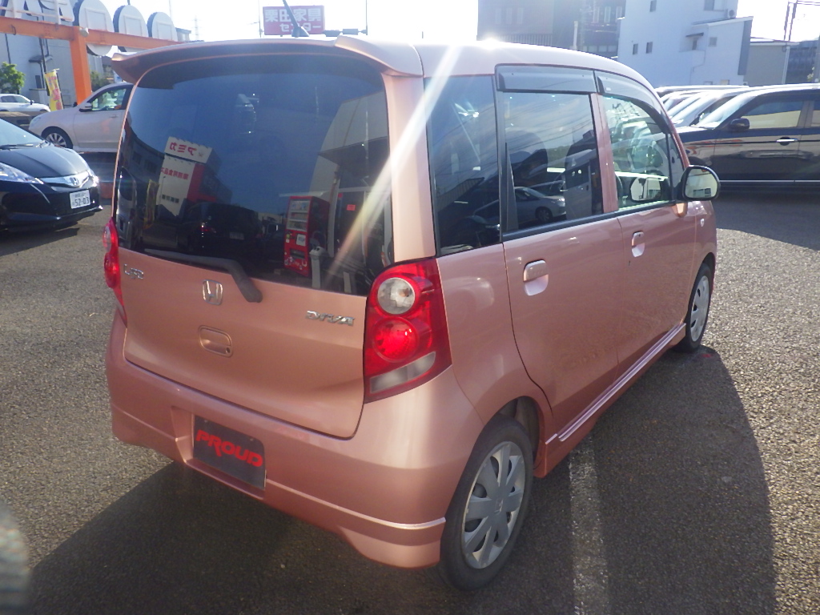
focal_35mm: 28
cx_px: 410
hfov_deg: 63.4
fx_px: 663
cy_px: 308
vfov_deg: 49.7
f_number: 4.2
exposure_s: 1/800
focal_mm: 5
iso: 250
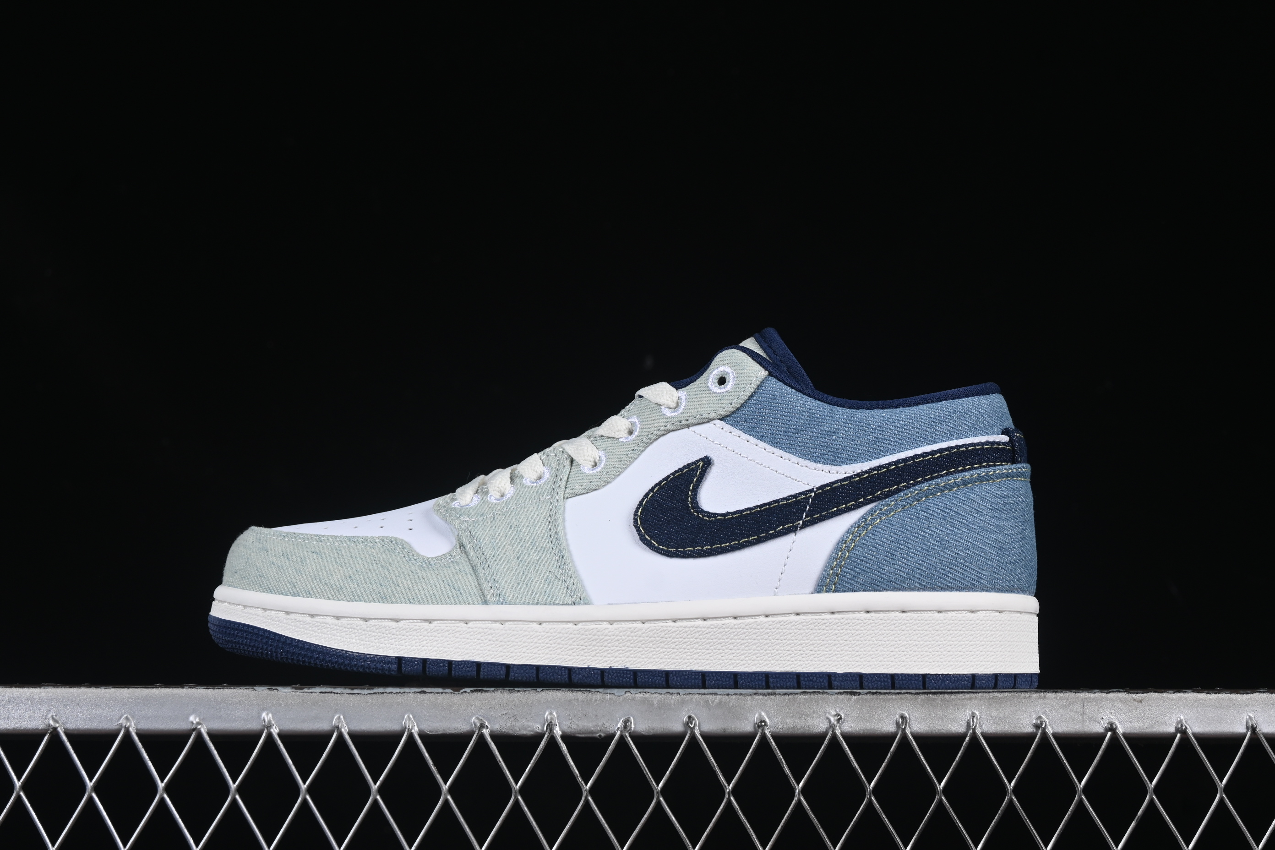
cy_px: 425
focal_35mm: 75
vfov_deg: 18.2
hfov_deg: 27.0
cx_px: 638
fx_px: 2656
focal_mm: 50
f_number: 8
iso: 160
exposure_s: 1/80
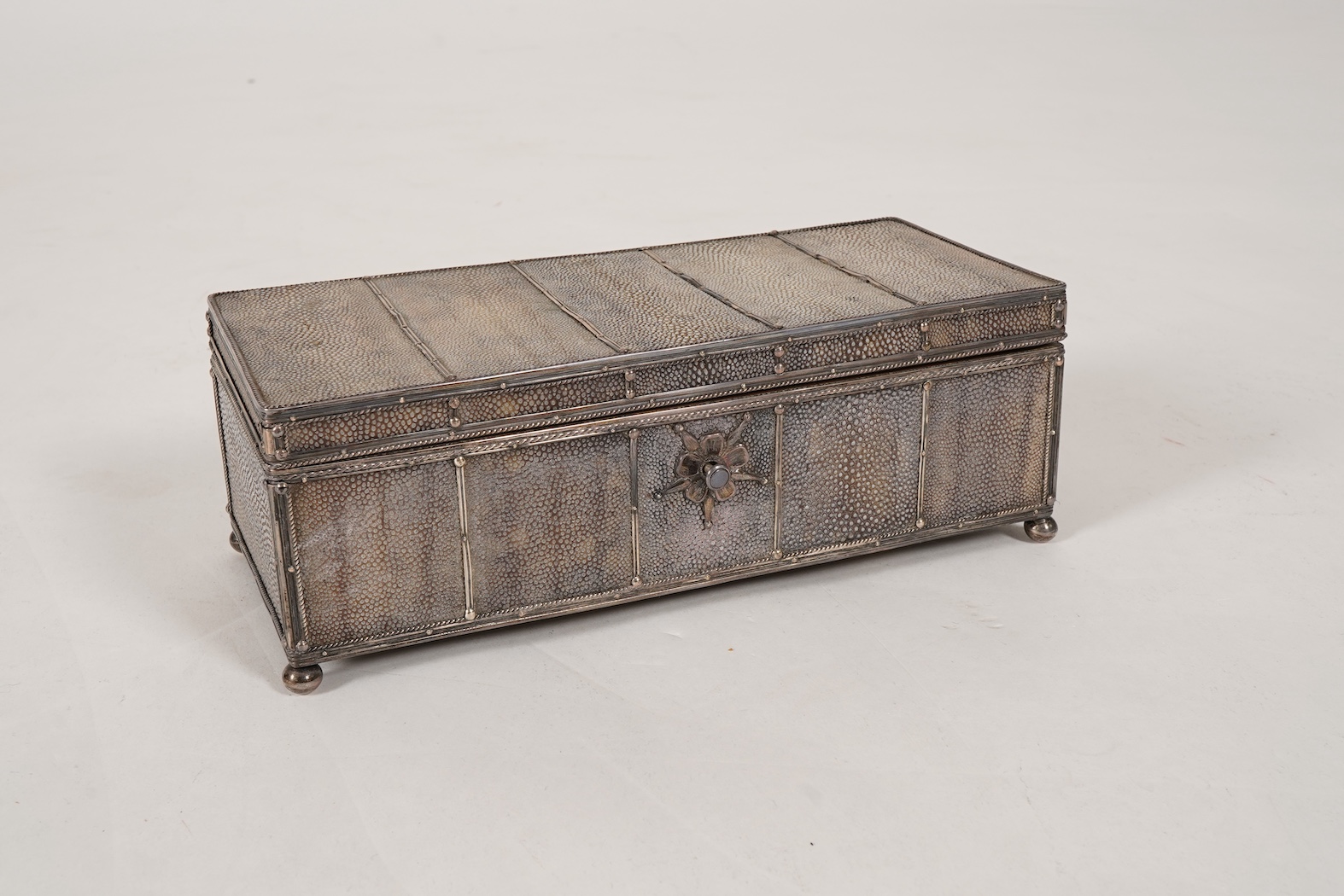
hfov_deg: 43.6
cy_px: 448
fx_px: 1680
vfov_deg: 29.9
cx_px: 672
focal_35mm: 45
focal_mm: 30
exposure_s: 1/125
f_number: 22
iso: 400
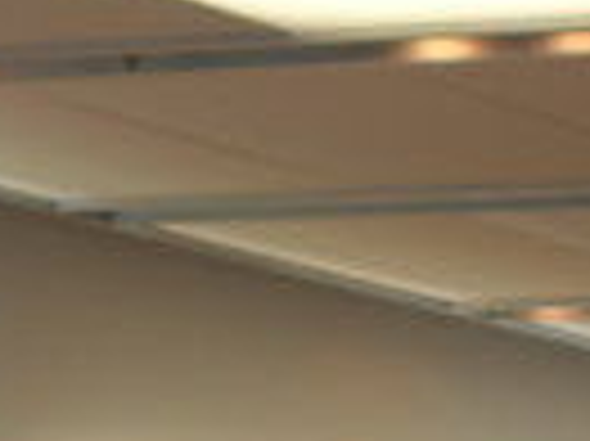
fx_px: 4989
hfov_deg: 6.7
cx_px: 554
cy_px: 958
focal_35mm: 293
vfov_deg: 5.0
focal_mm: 17.8
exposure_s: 1/80
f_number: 3.2
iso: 160
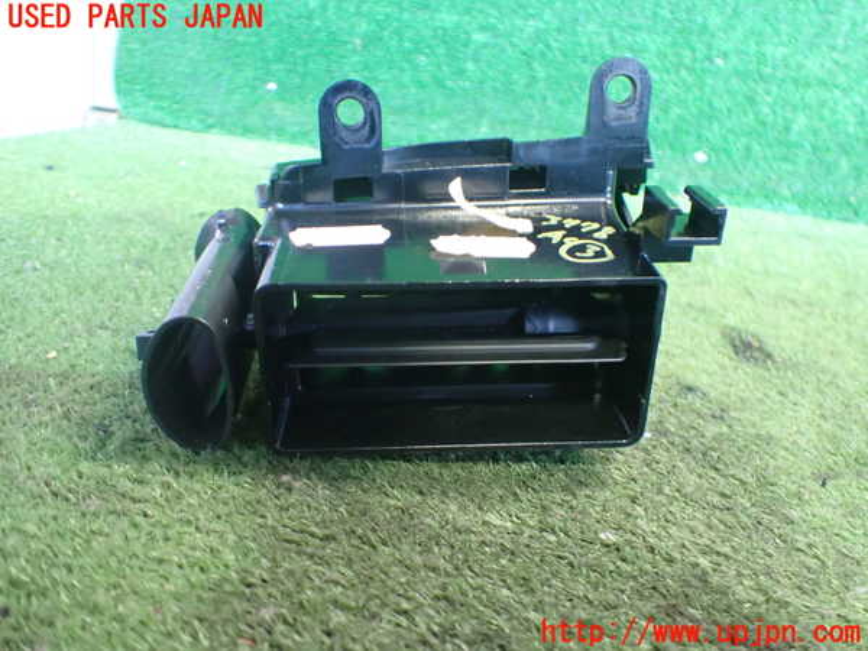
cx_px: 434
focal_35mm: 30
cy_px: 326
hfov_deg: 60.0
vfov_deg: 46.8
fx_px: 752
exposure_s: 1/30
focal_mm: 5.4
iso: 1000
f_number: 2.3
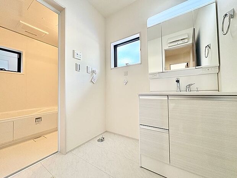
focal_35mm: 14
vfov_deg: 85.7
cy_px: 89
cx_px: 118
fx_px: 96
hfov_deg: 102.1
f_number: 2.2
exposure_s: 1/99
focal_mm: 2.22
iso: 125
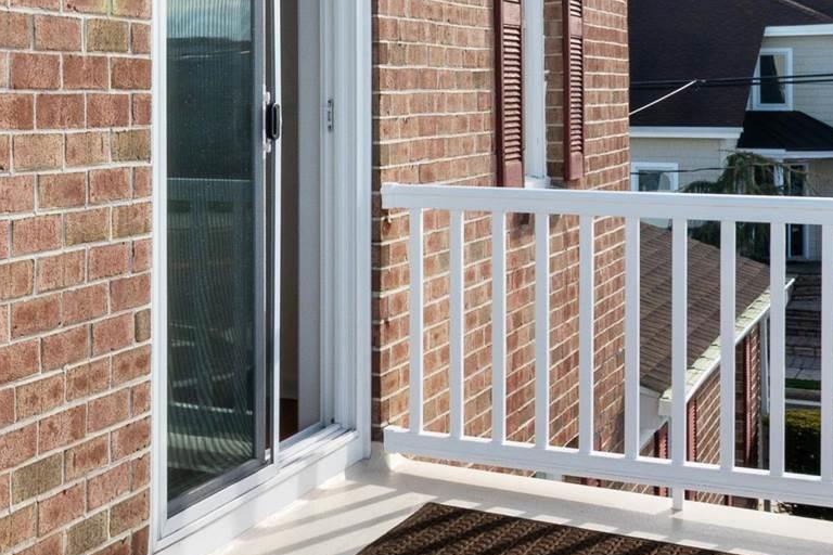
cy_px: 68
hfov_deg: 28.8
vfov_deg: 20.8
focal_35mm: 64
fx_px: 1481
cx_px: -54
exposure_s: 1/40
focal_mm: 16
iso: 250
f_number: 16
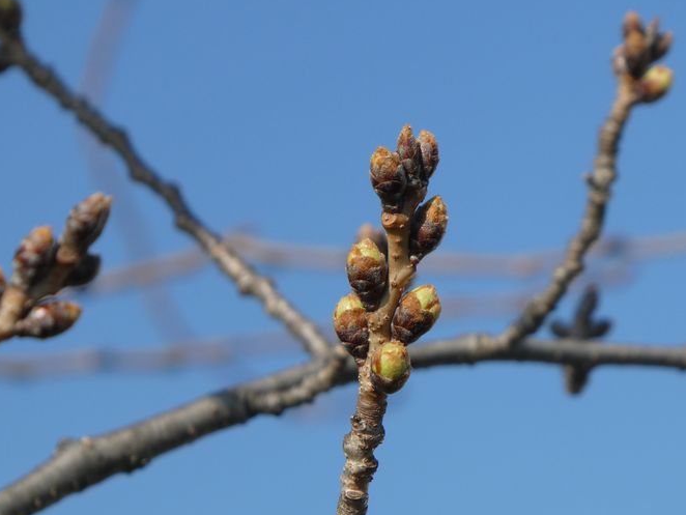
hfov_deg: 6.6
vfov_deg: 4.9
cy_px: 255
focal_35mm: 302
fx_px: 5987
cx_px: 410
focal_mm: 44.8
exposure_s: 1/400
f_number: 5.6
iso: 80
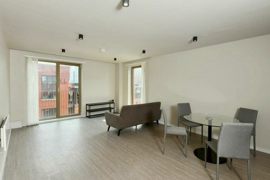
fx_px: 120
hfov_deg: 96.8
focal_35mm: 16
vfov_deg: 73.7
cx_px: 135
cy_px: 90
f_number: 10
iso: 400
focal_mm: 14
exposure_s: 1/125
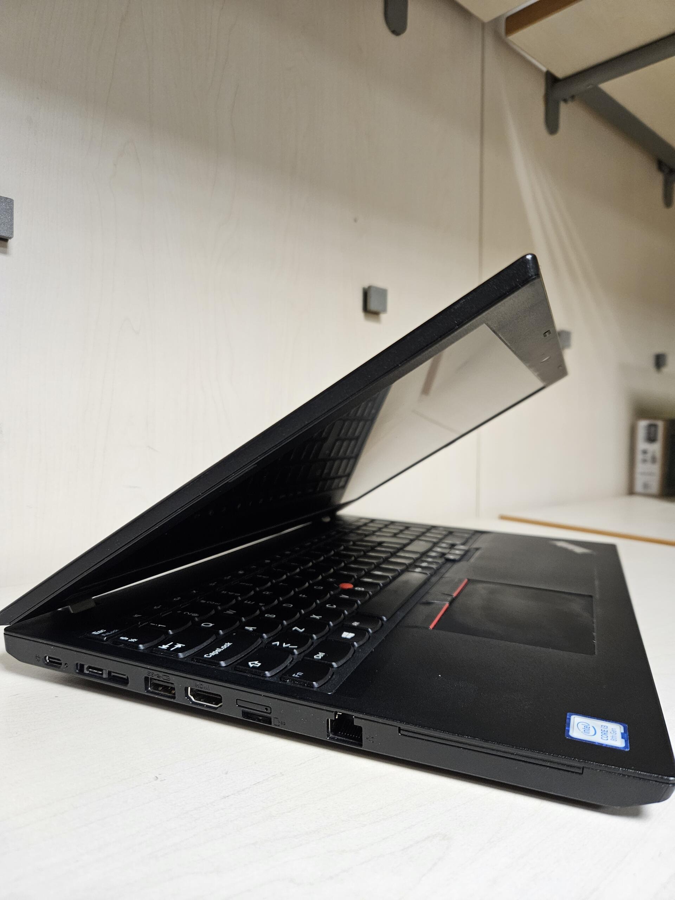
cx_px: 338
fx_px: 598
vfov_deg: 73.9
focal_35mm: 23
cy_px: 450
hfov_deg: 58.9
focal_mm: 5.4
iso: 400
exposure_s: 1/100
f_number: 1.8
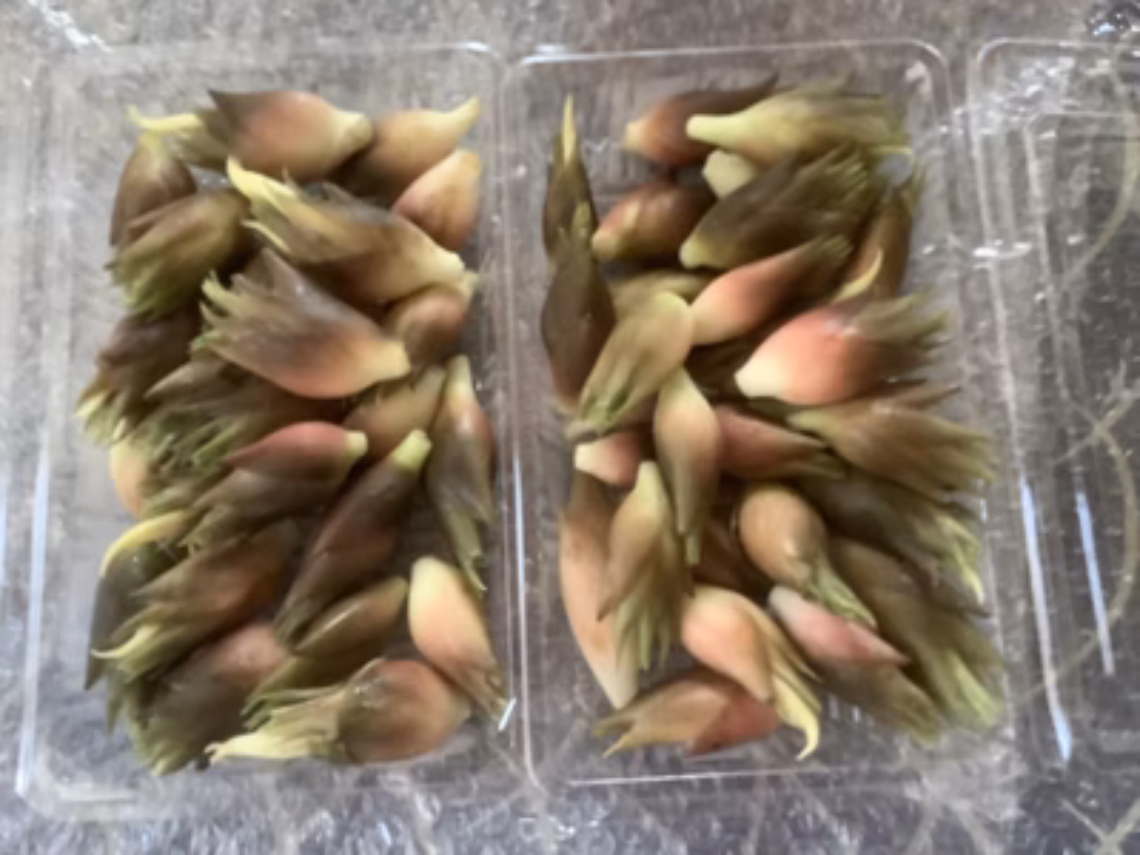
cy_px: 428
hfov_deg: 58.4
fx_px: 1021
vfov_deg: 45.4
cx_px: 570
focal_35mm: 31
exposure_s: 1/30
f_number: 2.4
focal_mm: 3.3
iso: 400
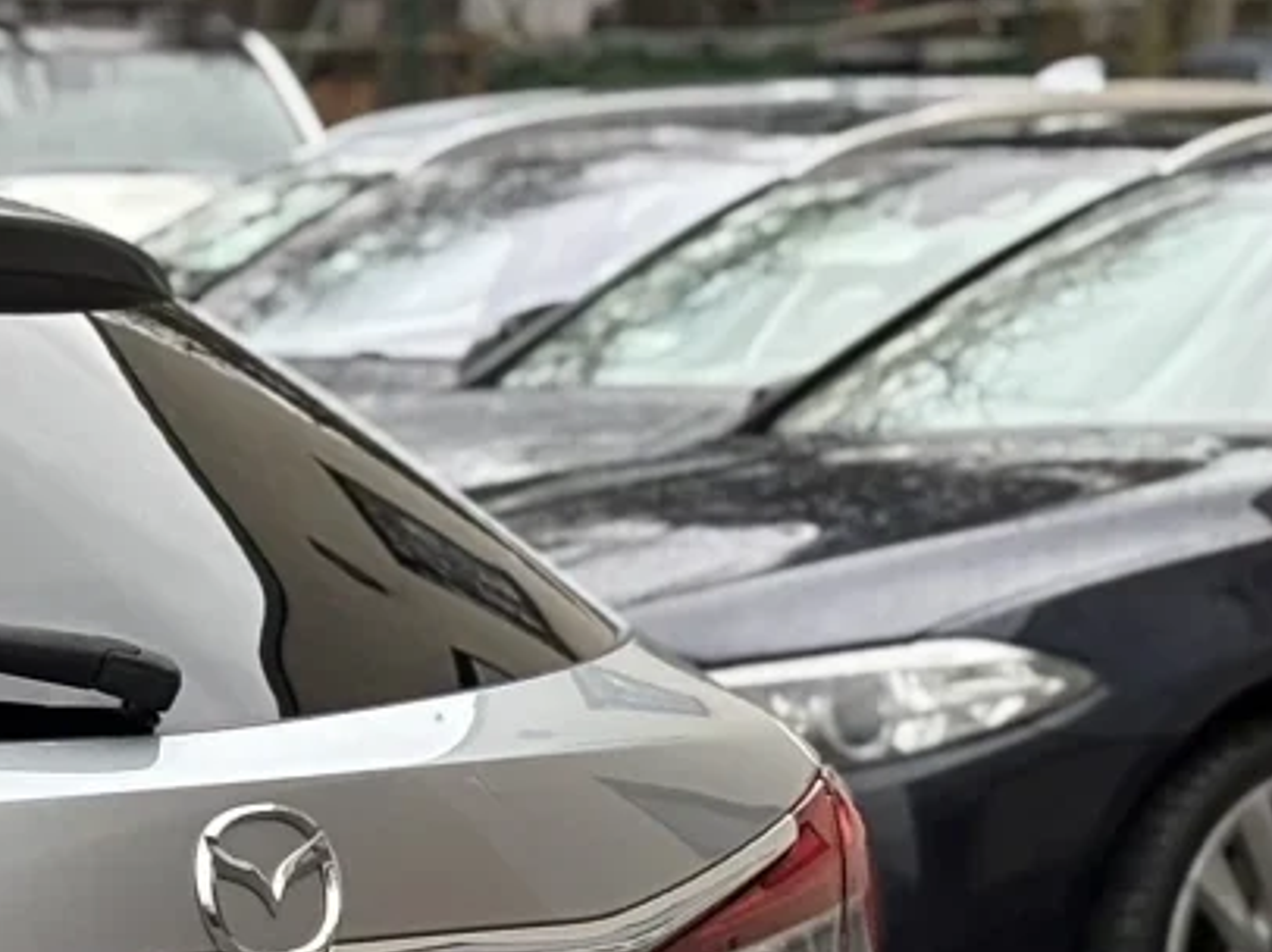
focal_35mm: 246
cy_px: 996
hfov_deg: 7.6
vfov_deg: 6.0
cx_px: -1554
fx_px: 9034
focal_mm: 5.96
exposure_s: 1/148
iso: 25
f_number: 1.6
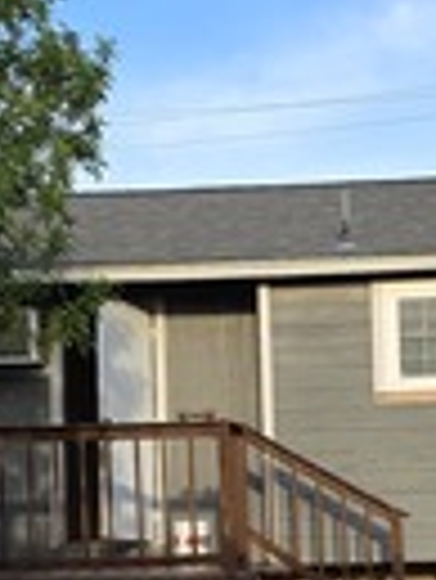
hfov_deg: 13.0
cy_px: 450
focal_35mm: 114
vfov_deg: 17.1
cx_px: 274
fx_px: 1911
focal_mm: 6.3
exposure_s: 1/1804
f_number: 1.7
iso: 80
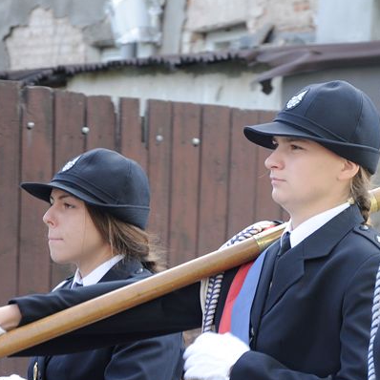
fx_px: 2532
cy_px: 218
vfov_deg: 8.6
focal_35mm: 204
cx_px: 318
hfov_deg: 8.6
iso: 400
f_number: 5.3
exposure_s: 1/160
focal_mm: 75
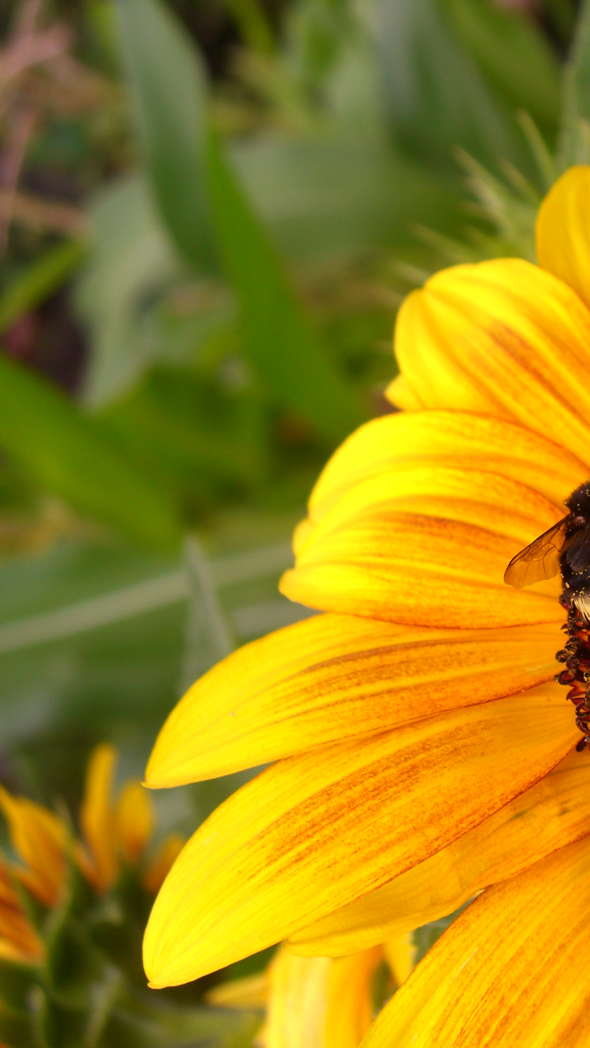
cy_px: 524
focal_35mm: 80
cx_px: 618
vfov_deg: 26.5
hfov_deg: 14.8
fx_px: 2225
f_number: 3.4
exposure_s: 1/125
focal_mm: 11.5
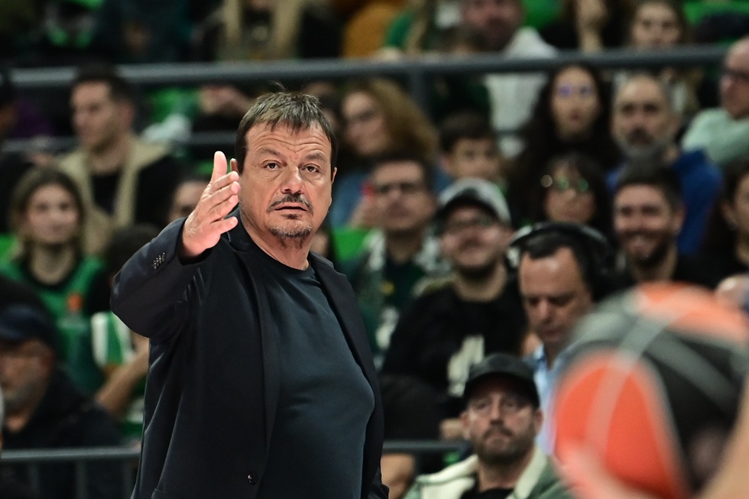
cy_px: 250
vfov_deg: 6.9
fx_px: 4160
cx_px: 374
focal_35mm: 200
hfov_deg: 10.3
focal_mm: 200
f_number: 2.8
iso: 1600
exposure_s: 1/1000
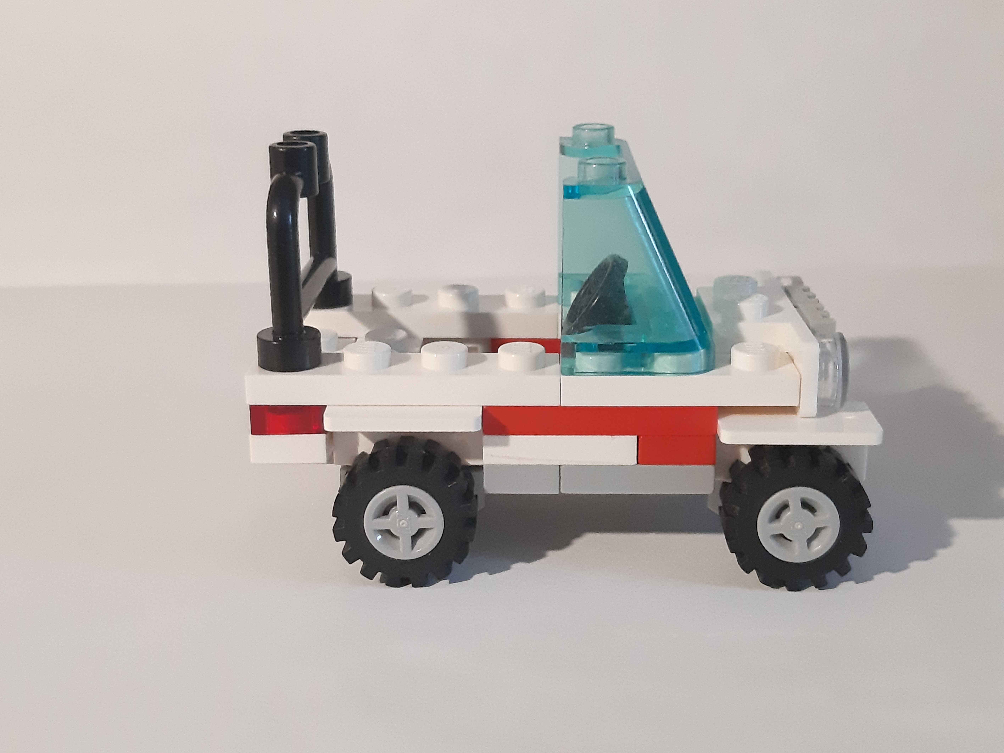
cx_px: 502
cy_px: 376
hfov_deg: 65.3
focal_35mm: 27
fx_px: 783
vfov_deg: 51.4
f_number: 1.7
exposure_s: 1/25
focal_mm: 3.93
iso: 400
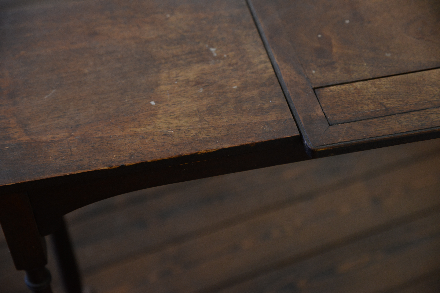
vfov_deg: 19.5
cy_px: 146
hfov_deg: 28.8
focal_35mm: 70
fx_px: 856
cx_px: 220
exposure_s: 1/100
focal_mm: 70
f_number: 5
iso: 1600
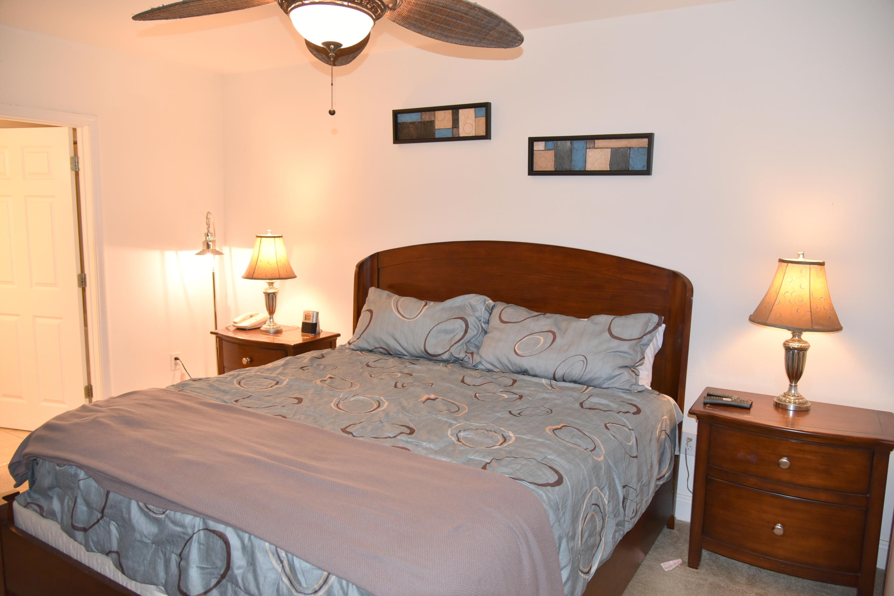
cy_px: 298
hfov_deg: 73.7
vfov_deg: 53.1
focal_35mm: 24
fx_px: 596
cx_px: 447
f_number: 4
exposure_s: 1/60
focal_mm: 24
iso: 1000
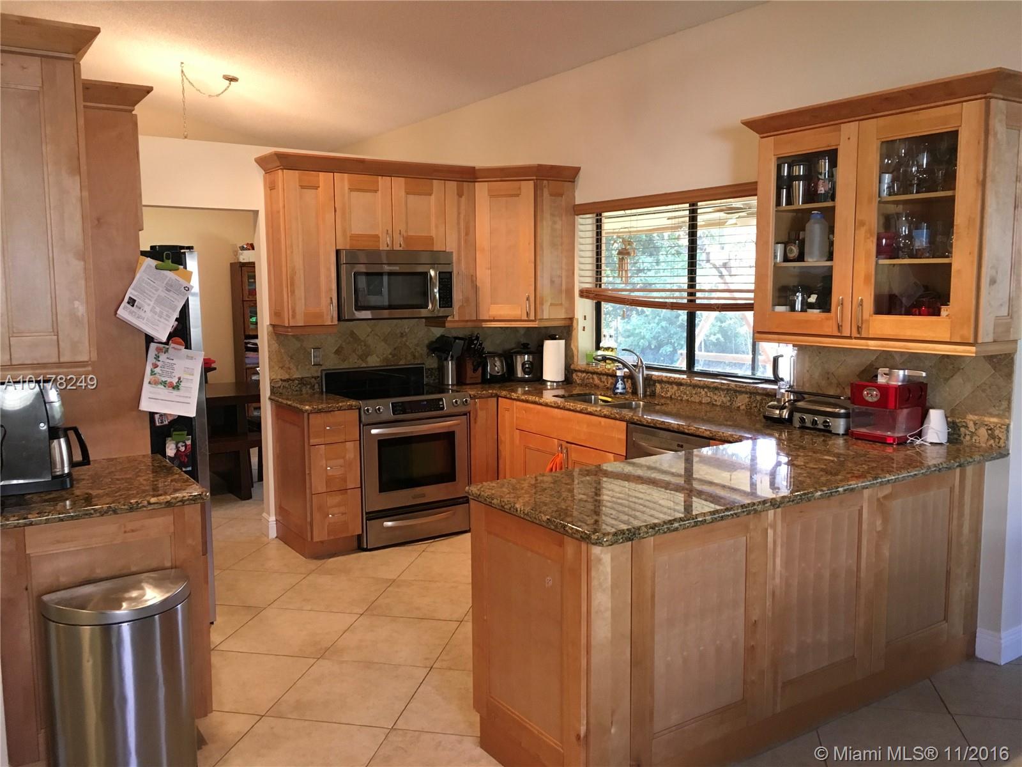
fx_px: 856
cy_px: 384
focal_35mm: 29
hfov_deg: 61.7
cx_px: 511
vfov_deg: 48.2
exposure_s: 1/30
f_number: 2.2
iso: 125
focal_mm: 4.15
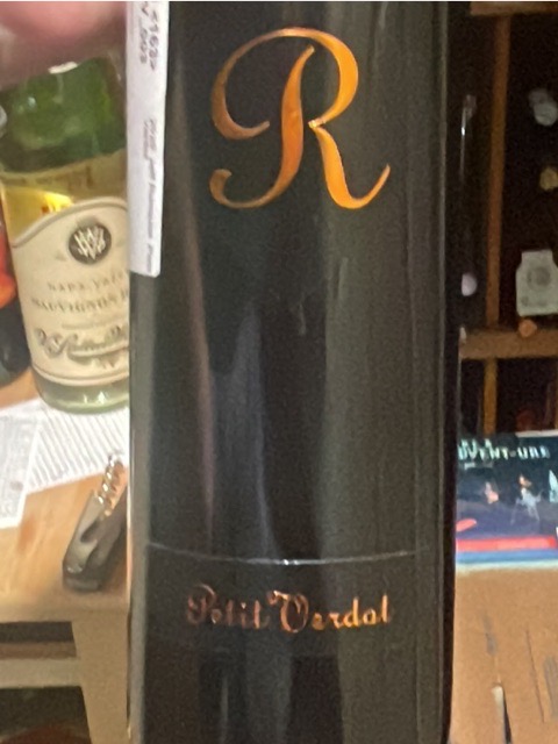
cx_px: 279
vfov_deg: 60.0
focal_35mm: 30
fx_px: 645
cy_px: 372
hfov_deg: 46.8
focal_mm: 1.54
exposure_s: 1/40
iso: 1250
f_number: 2.4
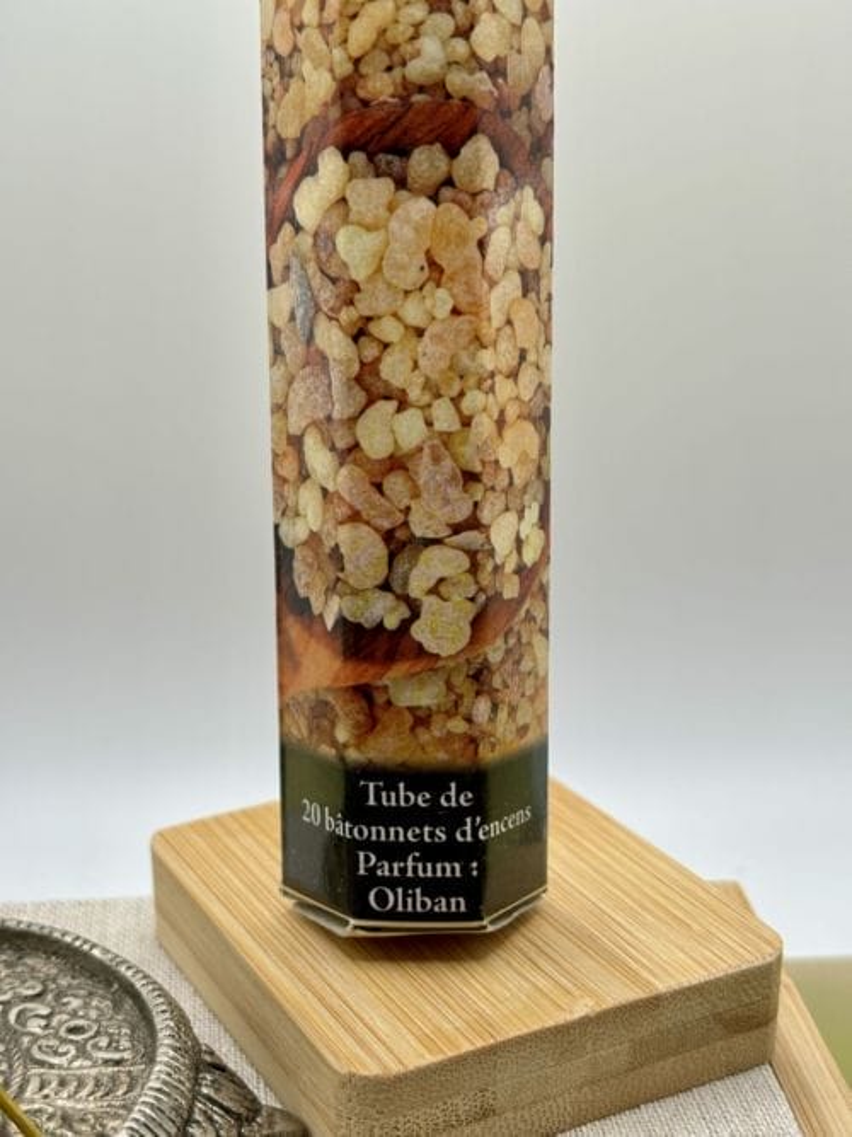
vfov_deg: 36.8
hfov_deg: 28.0
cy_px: 568
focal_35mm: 52
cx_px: 426
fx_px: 1707
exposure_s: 1/187
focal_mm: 5.96
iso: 32
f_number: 1.6
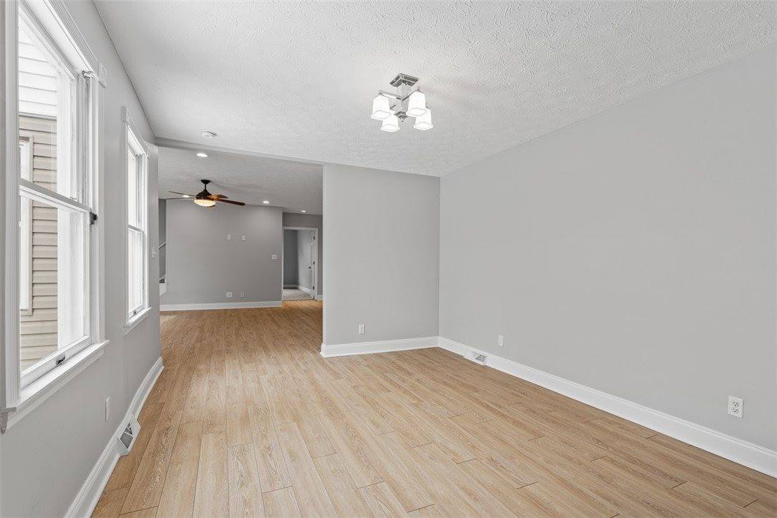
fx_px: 345
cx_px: 388
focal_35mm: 16
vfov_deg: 73.7
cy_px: 259
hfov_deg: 96.7
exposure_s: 1/2.5
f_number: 8
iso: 320
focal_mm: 16
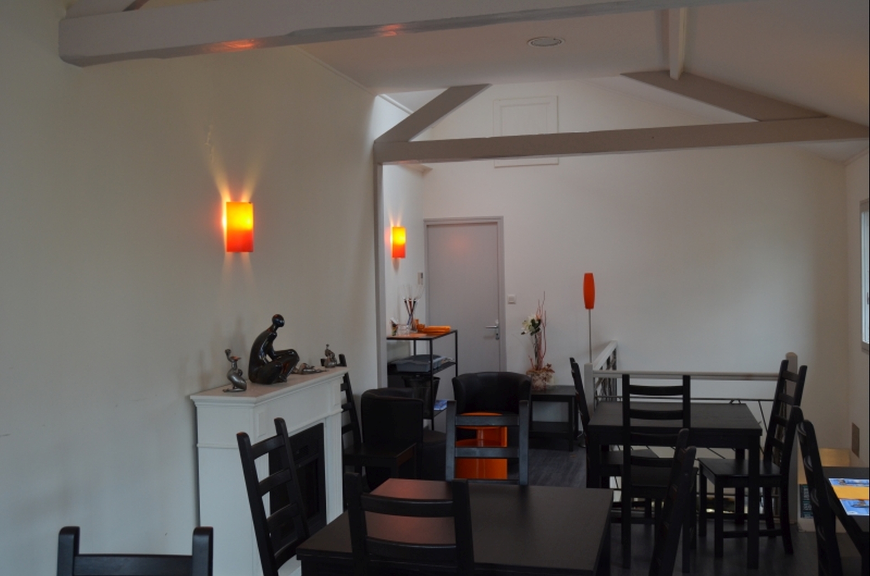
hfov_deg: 55.2
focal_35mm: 34
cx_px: 435
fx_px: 832
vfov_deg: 38.2
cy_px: 288
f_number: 5.6
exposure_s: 1/100
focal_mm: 23
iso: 400
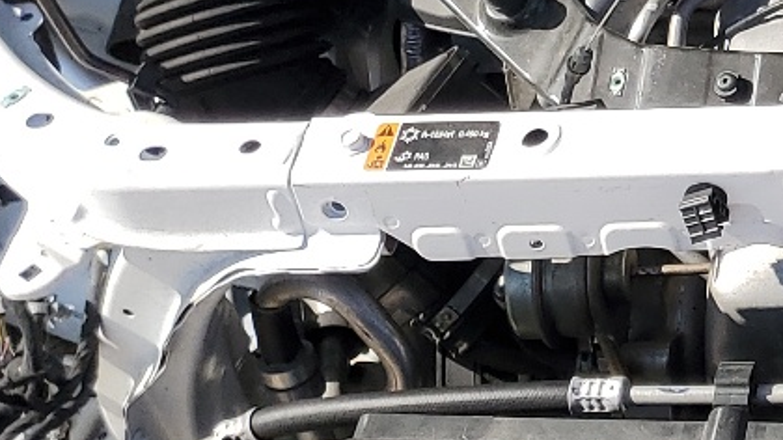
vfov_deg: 11.0
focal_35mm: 108
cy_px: -84
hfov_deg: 17.6
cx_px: 1214
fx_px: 2242
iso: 50
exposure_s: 1/2500
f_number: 1.5
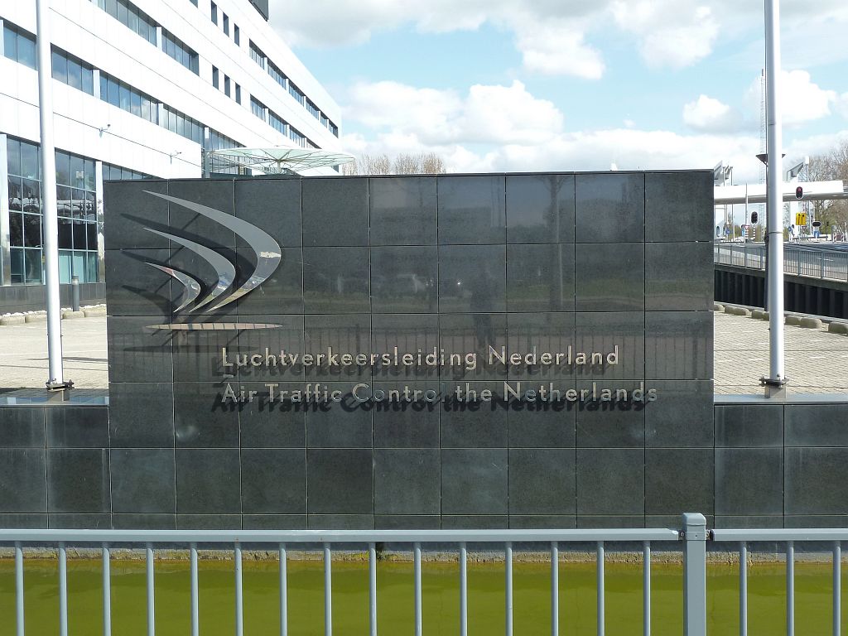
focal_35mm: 35
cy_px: 318
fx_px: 857
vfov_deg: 40.7
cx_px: 424
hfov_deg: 52.6
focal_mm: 5.7
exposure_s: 1/250
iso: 125
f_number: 4
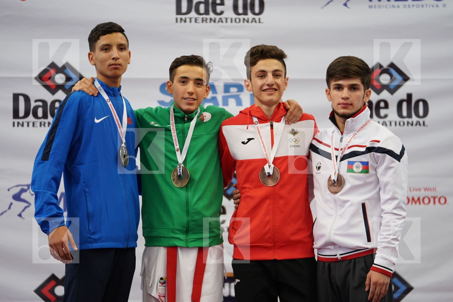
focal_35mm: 140
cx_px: 226
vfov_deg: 9.8
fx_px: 1762
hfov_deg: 14.7
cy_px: 151
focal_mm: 140
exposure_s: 1/250
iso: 800
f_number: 2.8
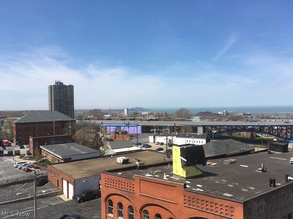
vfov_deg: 48.2
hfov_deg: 61.7
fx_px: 245
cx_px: 146
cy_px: 110
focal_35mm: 29
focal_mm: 4.15
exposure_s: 1/1923
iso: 25
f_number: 2.2
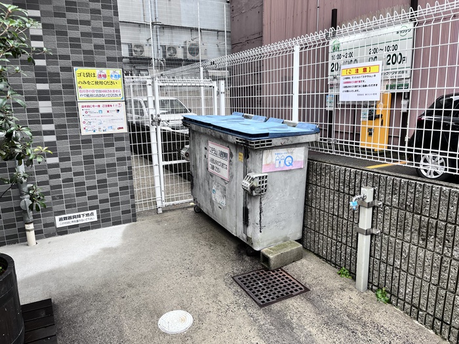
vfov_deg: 53.1
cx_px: 230
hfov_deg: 67.3
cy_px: 172
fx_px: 345
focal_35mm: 26
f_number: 1.6
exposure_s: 1/121
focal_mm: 5.1
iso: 80
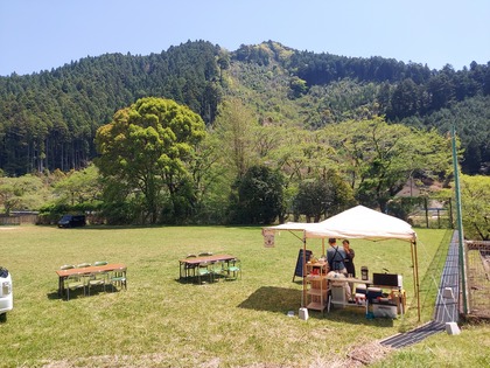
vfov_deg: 54.9
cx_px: 245
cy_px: 184
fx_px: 354
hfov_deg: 69.4
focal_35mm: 25
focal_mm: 4.6
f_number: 2
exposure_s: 1/880
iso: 50
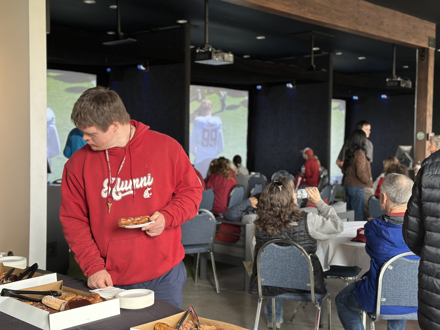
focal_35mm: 48
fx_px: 610
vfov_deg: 30.3
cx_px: 220
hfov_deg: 39.7
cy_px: 165
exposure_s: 1/60
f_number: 1.78
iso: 200
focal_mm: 6.86
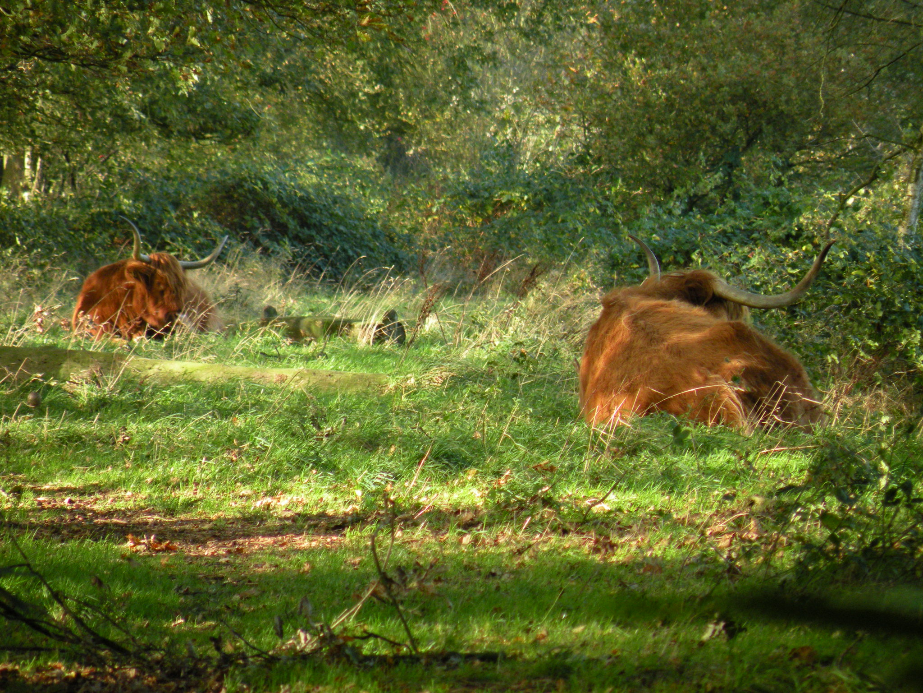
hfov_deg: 4.1
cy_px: 346
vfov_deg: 3.1
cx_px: 462
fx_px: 12959
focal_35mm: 486
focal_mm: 84.2
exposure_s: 1/127
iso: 219
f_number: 4.5
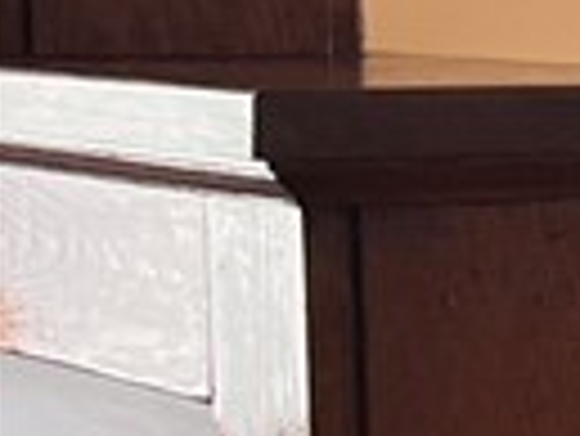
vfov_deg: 7.2
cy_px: 270
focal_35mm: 206
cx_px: 2293
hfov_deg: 7.2
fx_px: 3455
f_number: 1.6
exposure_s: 1/121
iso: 125
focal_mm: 5.1
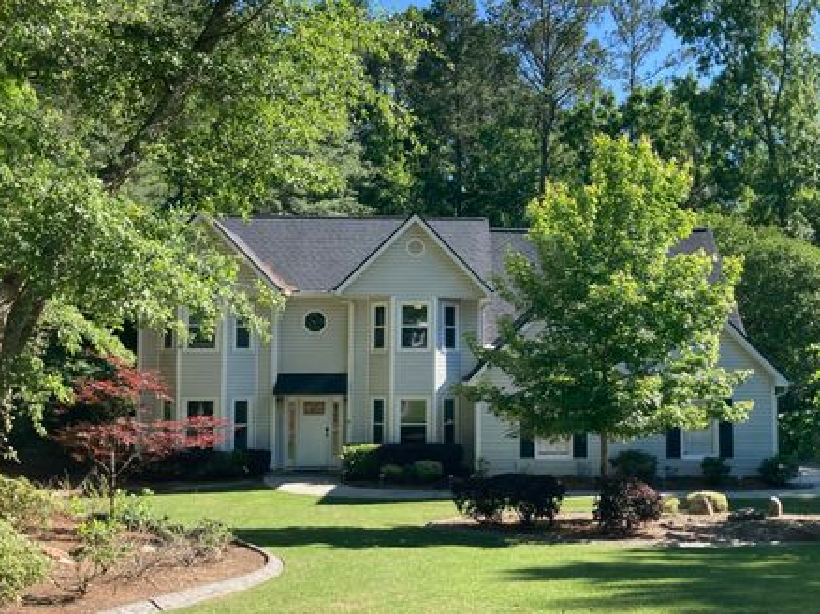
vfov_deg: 44.1
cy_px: 315
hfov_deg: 56.8
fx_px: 758
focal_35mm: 32
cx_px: 412
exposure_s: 1/694
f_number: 1.8
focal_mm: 3.99
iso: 20
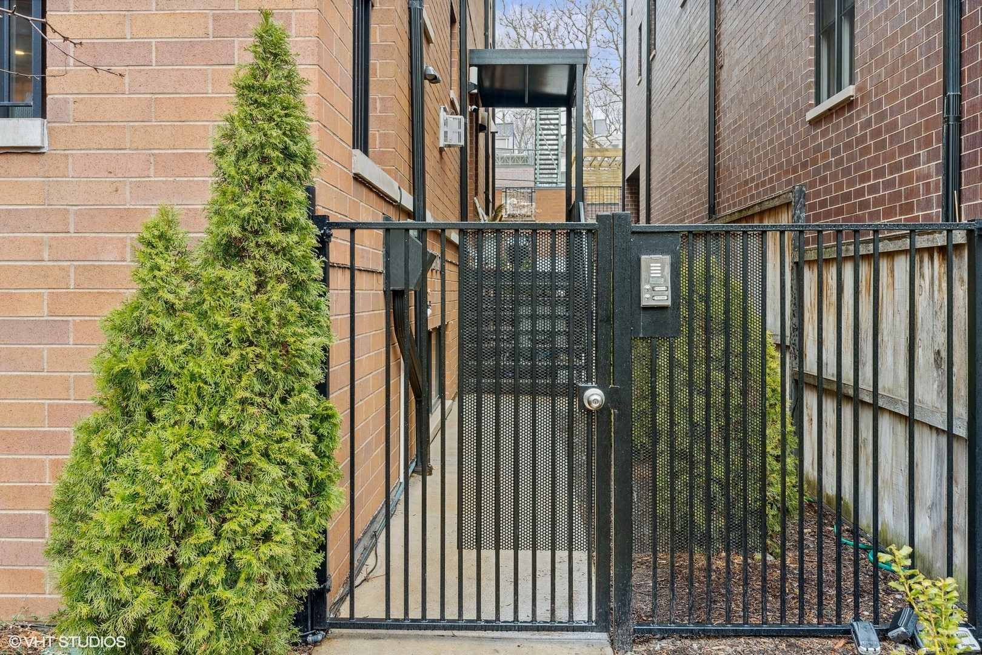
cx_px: 491
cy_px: 328
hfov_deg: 54.4
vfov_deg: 37.9
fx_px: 955
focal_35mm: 35
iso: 320
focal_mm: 35
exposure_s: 1/20
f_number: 8
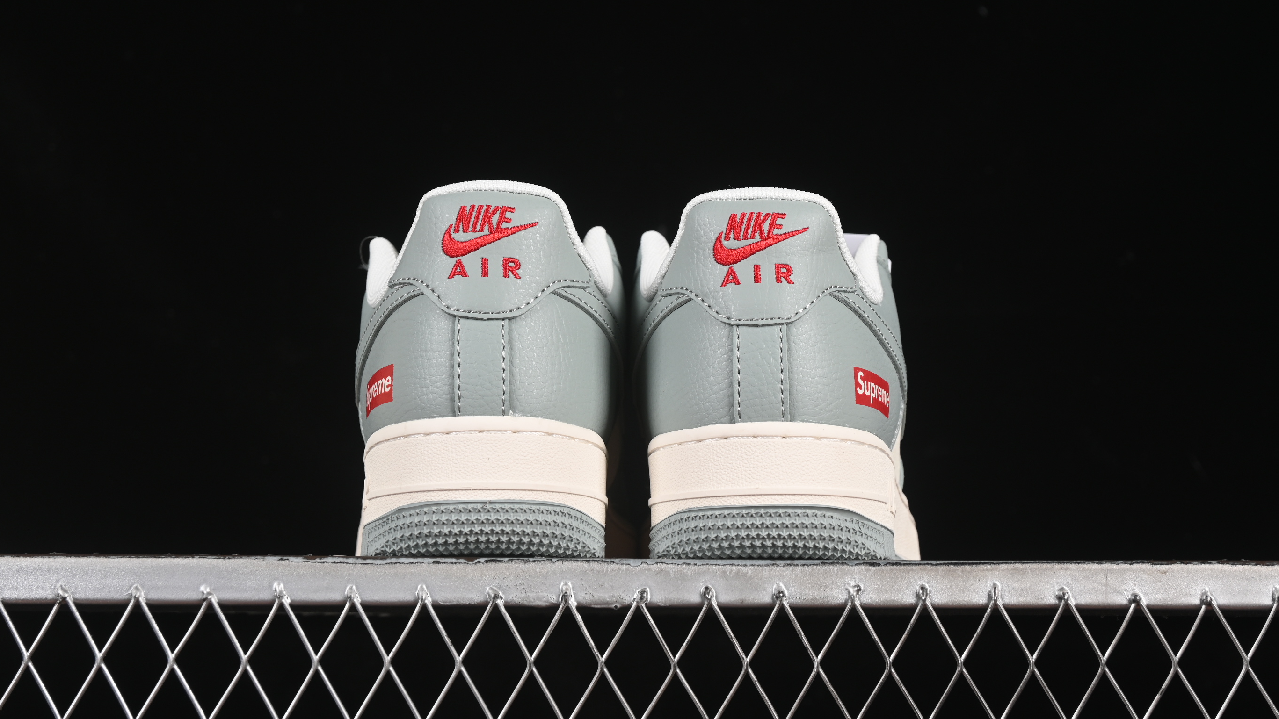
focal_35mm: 80
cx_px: 630
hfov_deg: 26.5
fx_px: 2713
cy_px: 286
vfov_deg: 15.1
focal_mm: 50
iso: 160
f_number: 7.1
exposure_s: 1/80
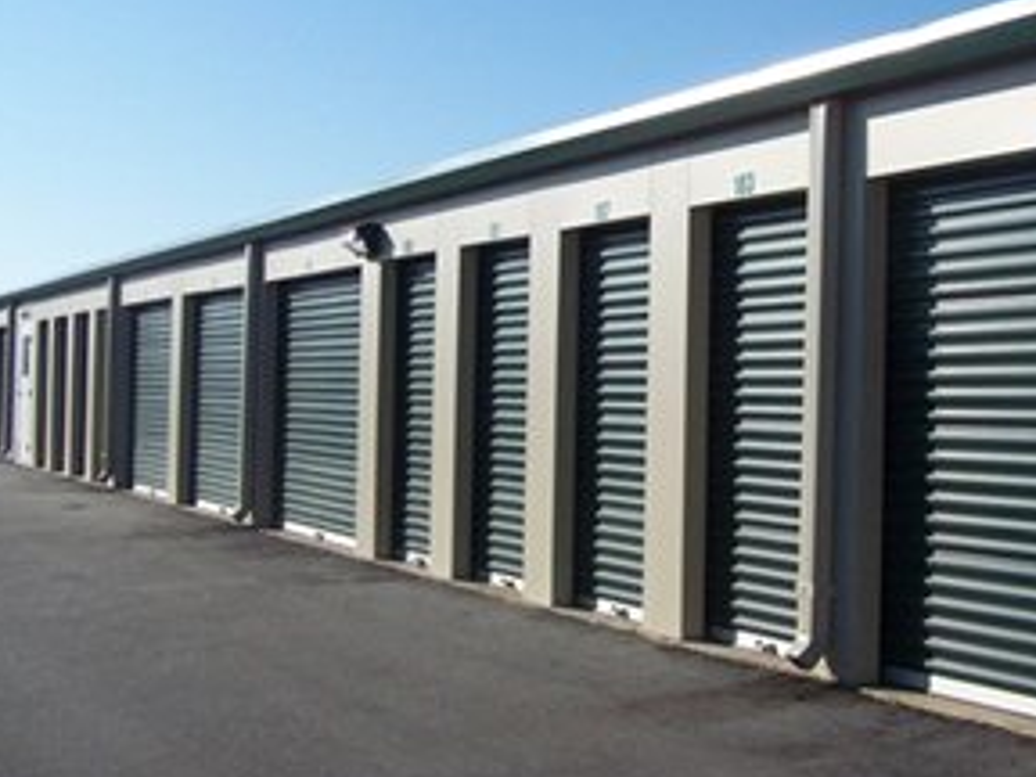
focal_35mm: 60
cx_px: 676
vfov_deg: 24.4
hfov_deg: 32.0
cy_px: 315
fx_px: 1796
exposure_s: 1/1000
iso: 80
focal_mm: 6.3
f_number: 4
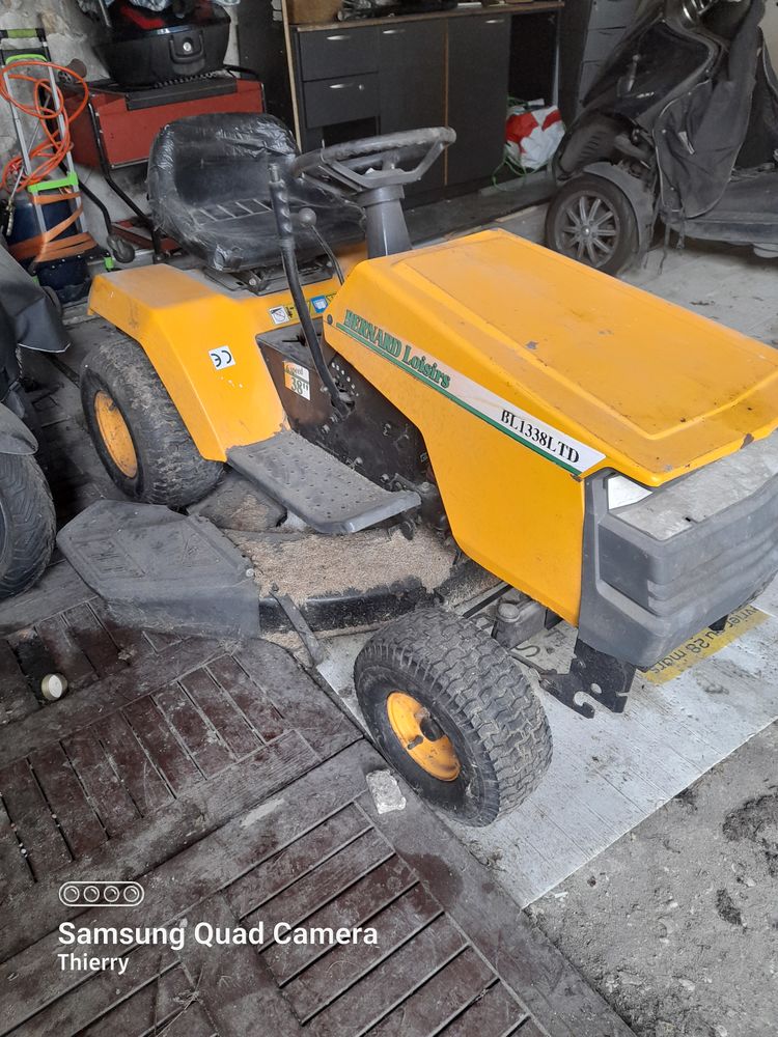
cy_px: 518
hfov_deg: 54.9
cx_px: 389
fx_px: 749
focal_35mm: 25
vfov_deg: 69.4
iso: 200
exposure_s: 1/50
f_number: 2
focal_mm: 4.6
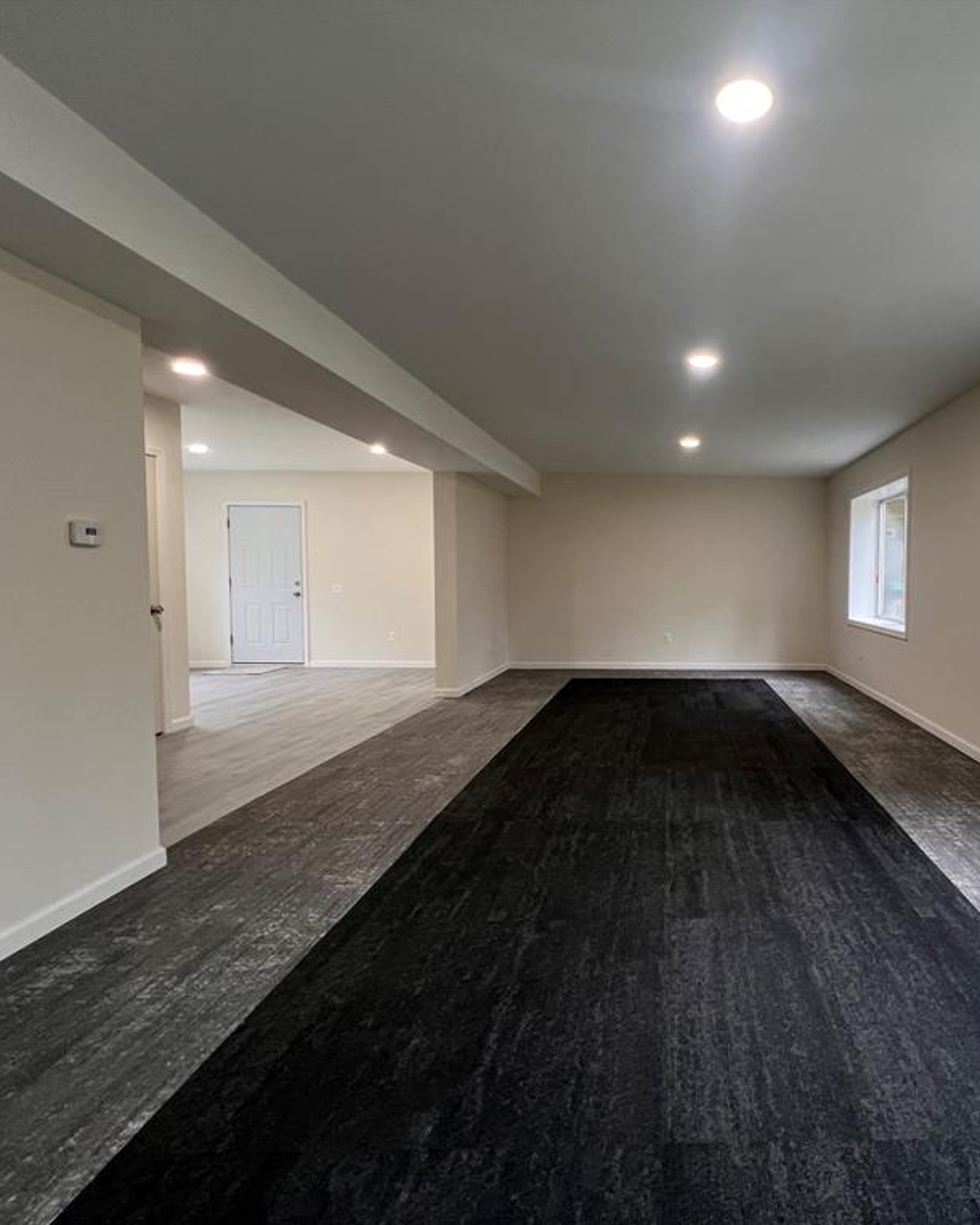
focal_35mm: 17
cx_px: 690
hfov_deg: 73.4
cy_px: 612
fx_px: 616
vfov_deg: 89.6
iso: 200
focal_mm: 1.57
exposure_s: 1/60
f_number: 1.8
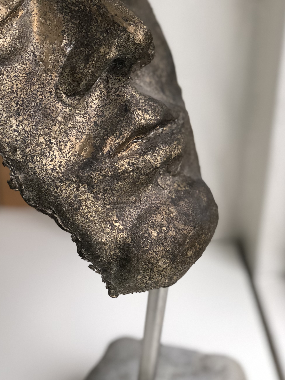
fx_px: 966
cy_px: 102
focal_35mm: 88
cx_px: 81
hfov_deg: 16.7
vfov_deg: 22.1
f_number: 2.8
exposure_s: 1/30
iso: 80
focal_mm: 6.6
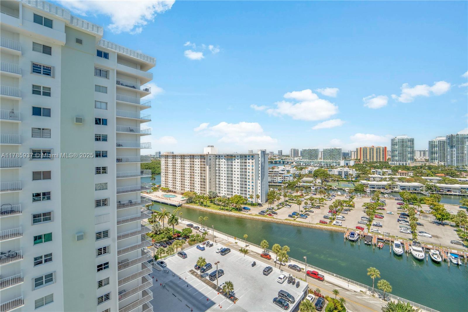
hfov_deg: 104.3
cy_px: 156
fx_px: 182
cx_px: 234
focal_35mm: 14
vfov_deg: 81.2
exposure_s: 1/1000
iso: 400
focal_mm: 14
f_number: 9
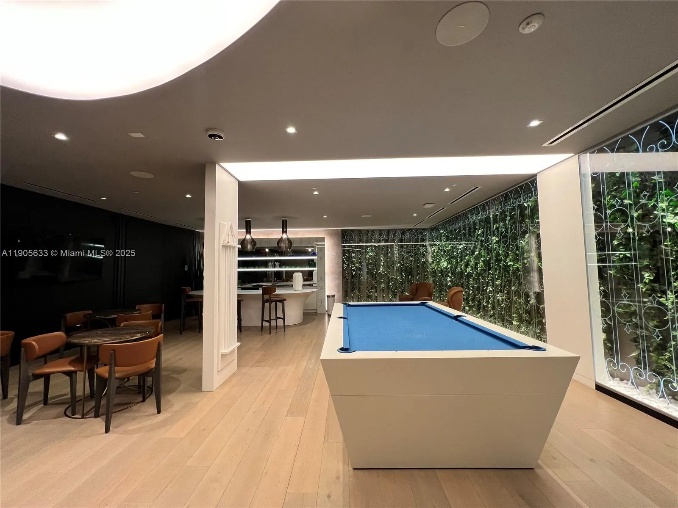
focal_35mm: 13
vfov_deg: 89.9
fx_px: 255
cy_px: 254
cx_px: 339
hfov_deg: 106.2
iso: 100
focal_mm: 1.57
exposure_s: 1/68
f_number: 1.8
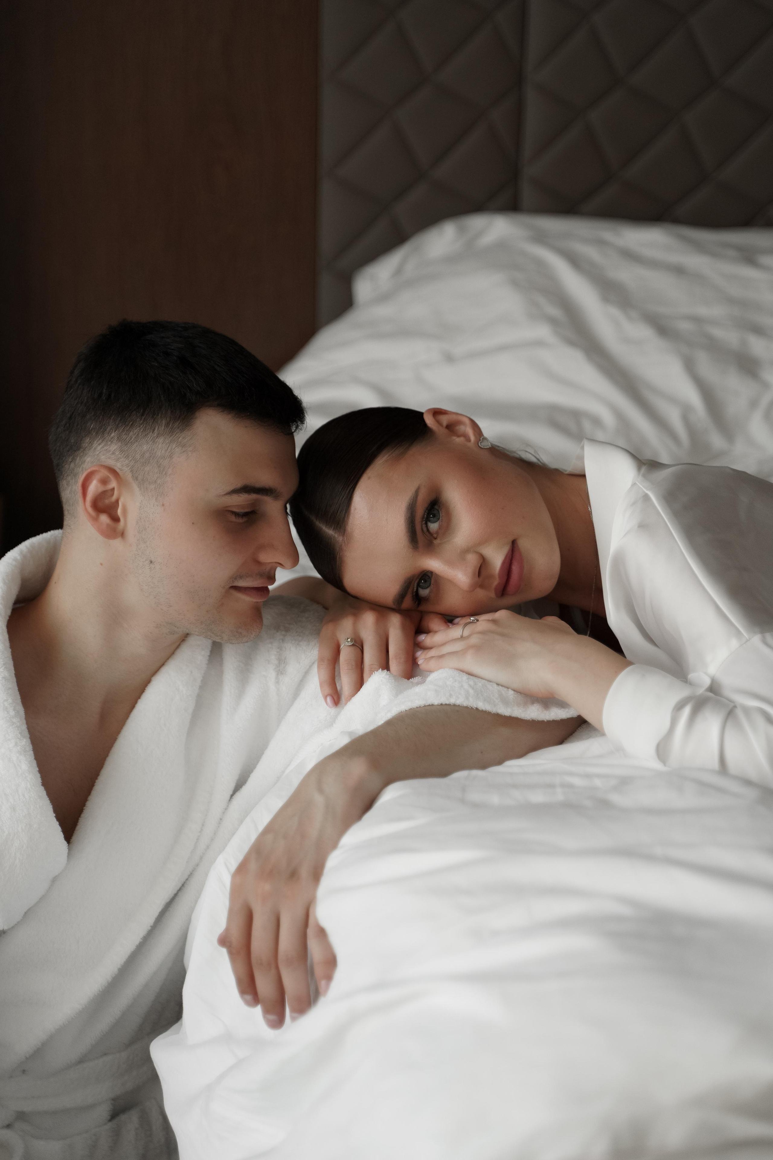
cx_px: 386
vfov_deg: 32.4
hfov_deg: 21.9
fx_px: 1997
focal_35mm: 62
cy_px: 580
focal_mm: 62
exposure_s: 1/800
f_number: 2.8
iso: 640
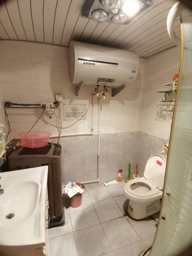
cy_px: 128
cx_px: 96
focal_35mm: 17
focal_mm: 1.78
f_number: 2.4
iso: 200
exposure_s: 1/33.3
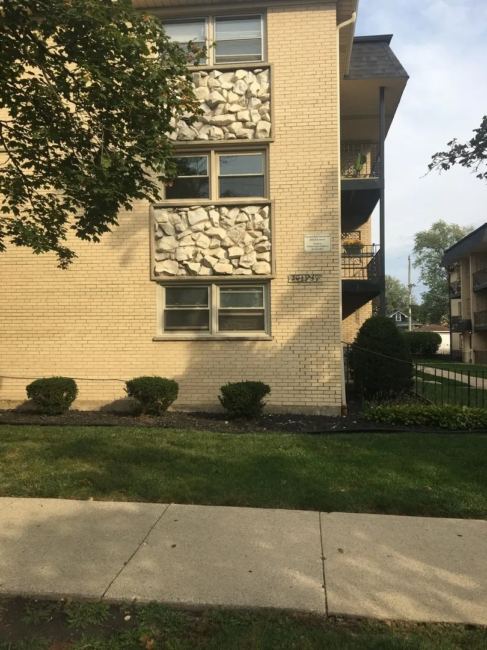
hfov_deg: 48.2
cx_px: 244
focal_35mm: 29
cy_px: 325
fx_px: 544
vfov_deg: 61.7
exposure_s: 1/1350
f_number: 2.2
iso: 25
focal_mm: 4.15
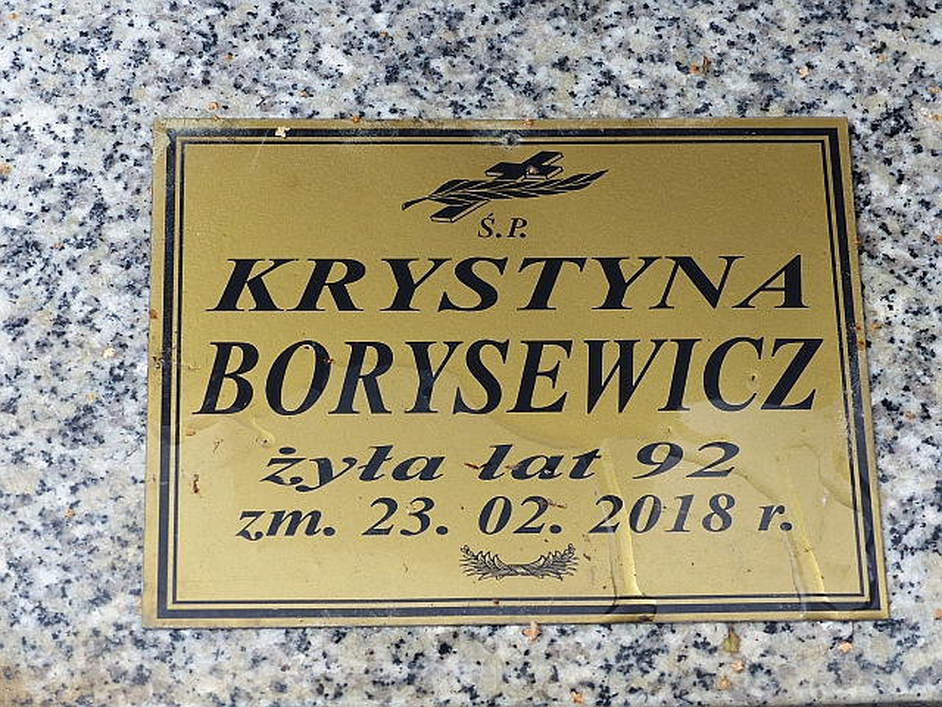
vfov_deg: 13.6
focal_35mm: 109
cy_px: 354
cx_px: 471
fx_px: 2966
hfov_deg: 18.0
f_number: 4
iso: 100
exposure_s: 1/640
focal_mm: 19.6
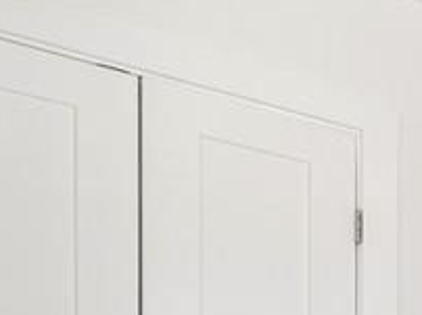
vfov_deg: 17.6
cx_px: 982
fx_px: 865
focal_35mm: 71
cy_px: 530
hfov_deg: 15.7
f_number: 8
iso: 800
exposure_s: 1/500
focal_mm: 7
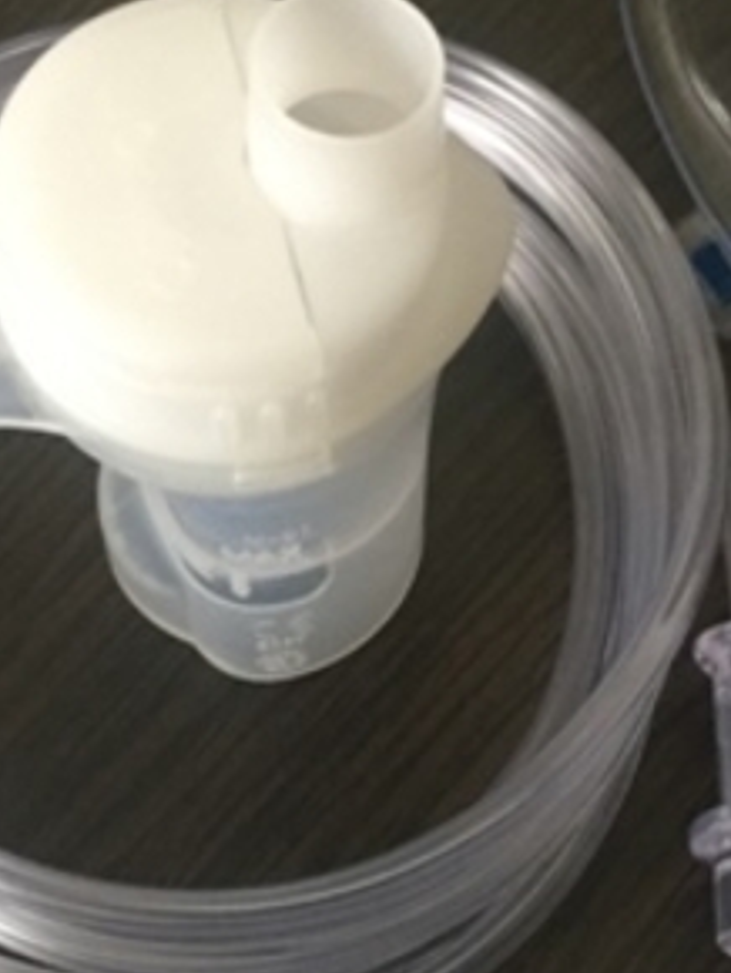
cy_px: 688
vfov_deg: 24.2
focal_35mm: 80
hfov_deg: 18.3
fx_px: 2249
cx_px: 570
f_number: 2.2
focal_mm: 4.15
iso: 200
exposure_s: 1/33
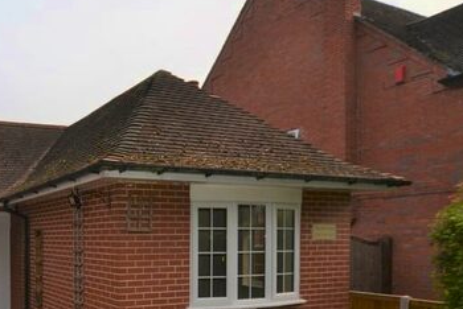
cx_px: 44
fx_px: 386
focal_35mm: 30
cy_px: 246
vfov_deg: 41.8
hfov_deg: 53.8
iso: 100
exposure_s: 1/200
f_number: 6.3
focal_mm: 10
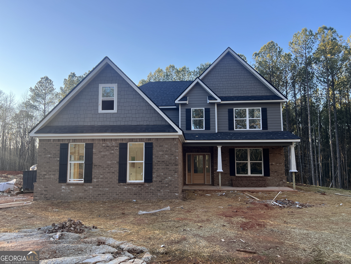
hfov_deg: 67.3
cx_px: 176
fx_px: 264
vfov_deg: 53.1
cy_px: 132
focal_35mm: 26
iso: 50
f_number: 1.5
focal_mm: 5.7
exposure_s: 1/604
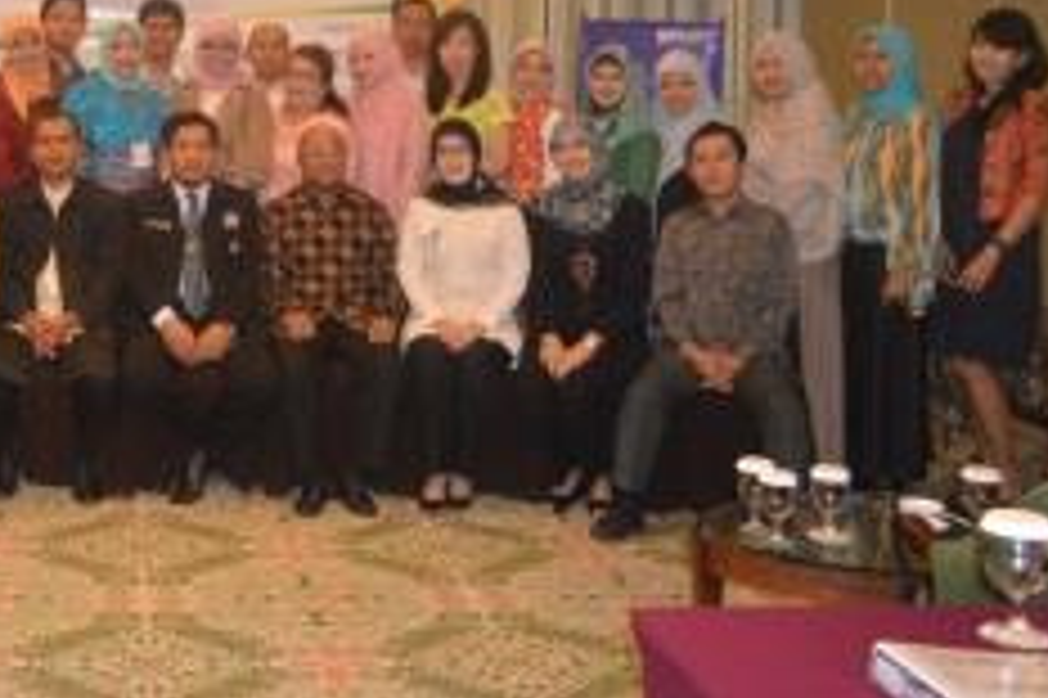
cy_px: 41
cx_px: 157
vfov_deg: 25.0
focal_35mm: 52
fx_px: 1513
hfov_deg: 36.4
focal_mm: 18
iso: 1100
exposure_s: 1/60
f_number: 3.5
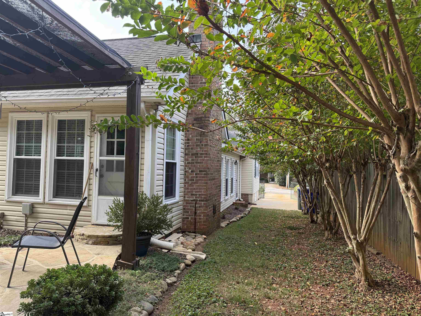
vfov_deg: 56.8
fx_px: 292
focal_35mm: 24
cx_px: 210
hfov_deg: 71.6
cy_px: 158
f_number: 1.78
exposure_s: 1/456
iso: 100
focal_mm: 6.76
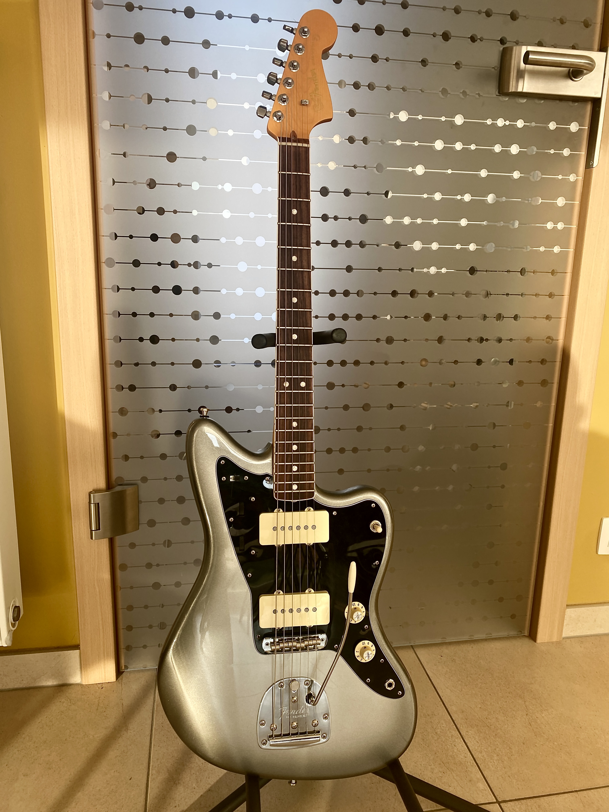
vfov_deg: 67.3
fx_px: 610
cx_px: 304
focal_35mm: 26
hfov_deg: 53.1
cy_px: 406
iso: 40
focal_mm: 4.25
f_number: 1.8
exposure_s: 1/122
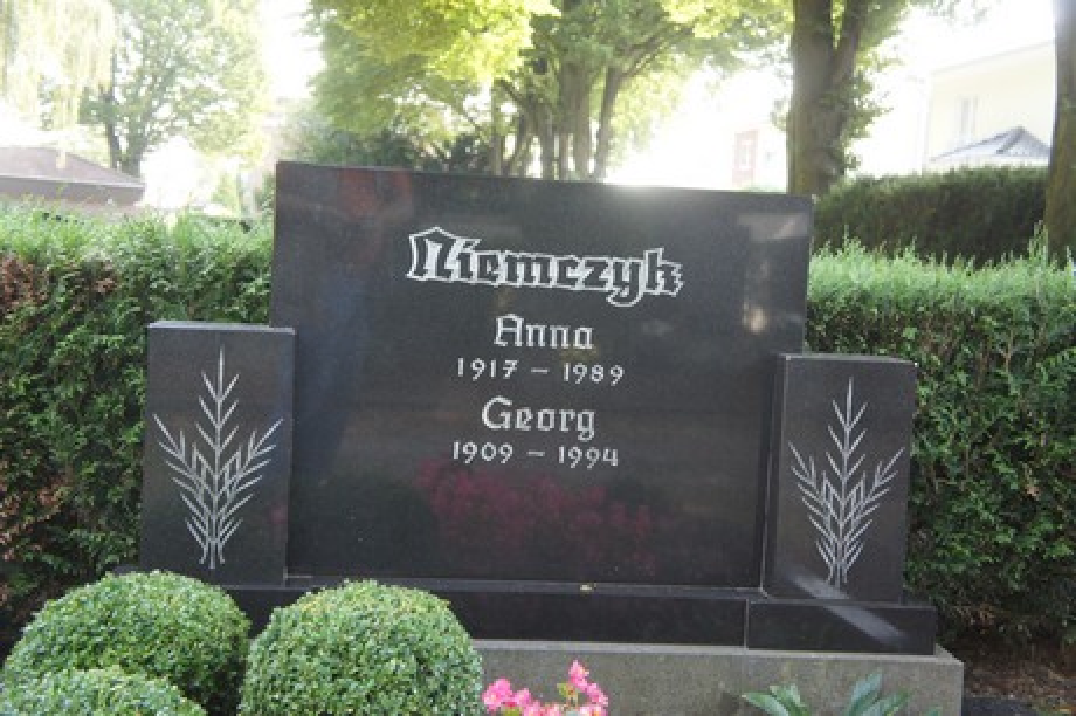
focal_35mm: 48
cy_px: 358
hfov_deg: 41.1
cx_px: 538
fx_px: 1434
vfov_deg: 28.0
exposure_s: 1/250
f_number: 4.5
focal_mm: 32
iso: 1250
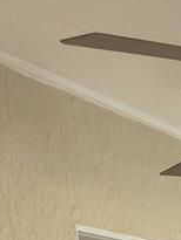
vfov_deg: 15.8
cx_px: 322
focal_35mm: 82
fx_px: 571
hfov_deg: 15.5
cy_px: 537
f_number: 2.2
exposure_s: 1/41
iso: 50
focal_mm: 2.22
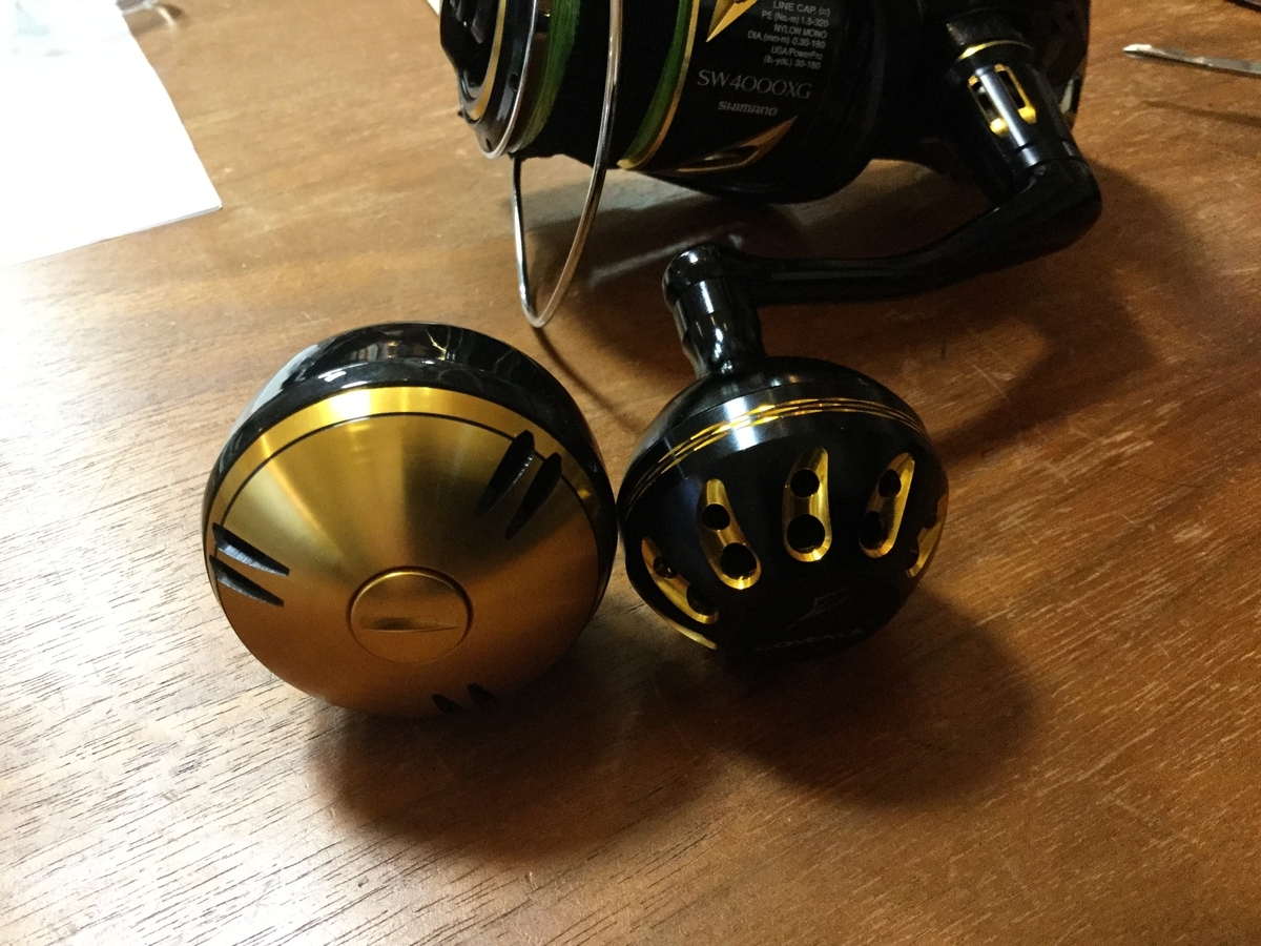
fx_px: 1129
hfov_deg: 58.4
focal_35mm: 31
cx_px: 630
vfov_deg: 45.4
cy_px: 473
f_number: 2.4
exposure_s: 1/30
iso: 200
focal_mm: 3.3
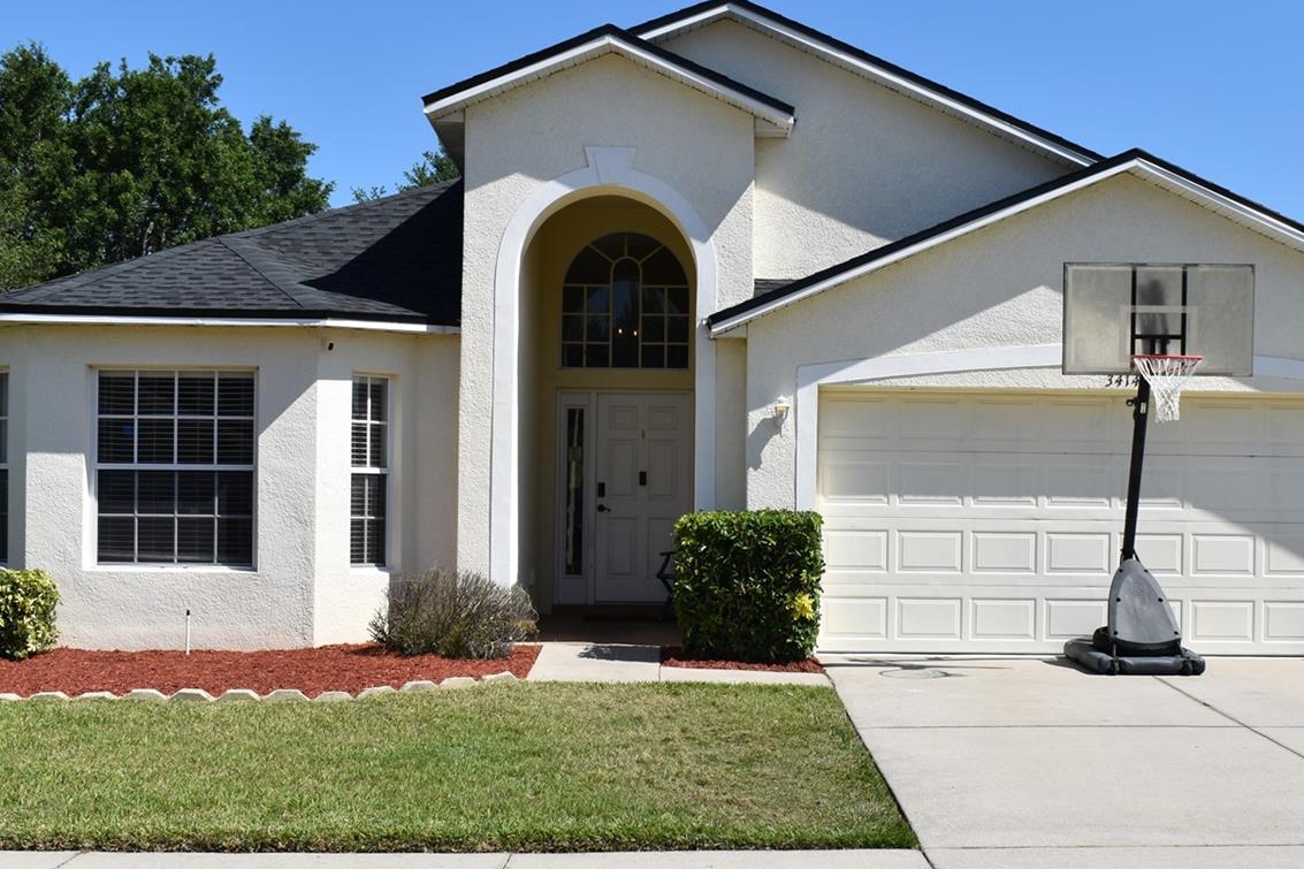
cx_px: 773
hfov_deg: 40.4
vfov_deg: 27.6
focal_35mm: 49
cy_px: 510
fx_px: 1764
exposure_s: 1/320
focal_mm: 23
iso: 100
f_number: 9
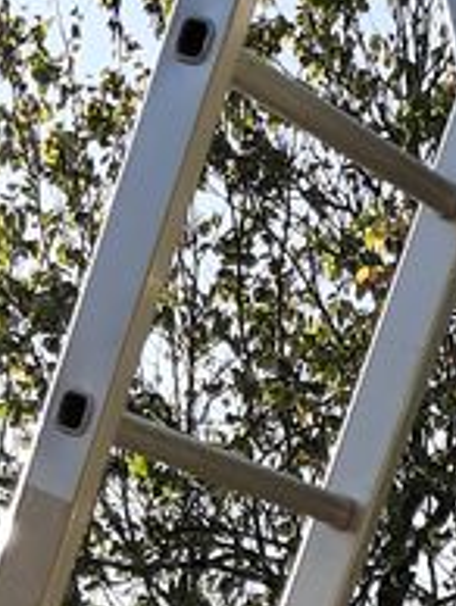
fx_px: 2348
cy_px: 1128
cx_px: 568
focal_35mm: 134
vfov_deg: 13.1
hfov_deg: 10.9
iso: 40
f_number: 1.7
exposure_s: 1/1456
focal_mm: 3.93
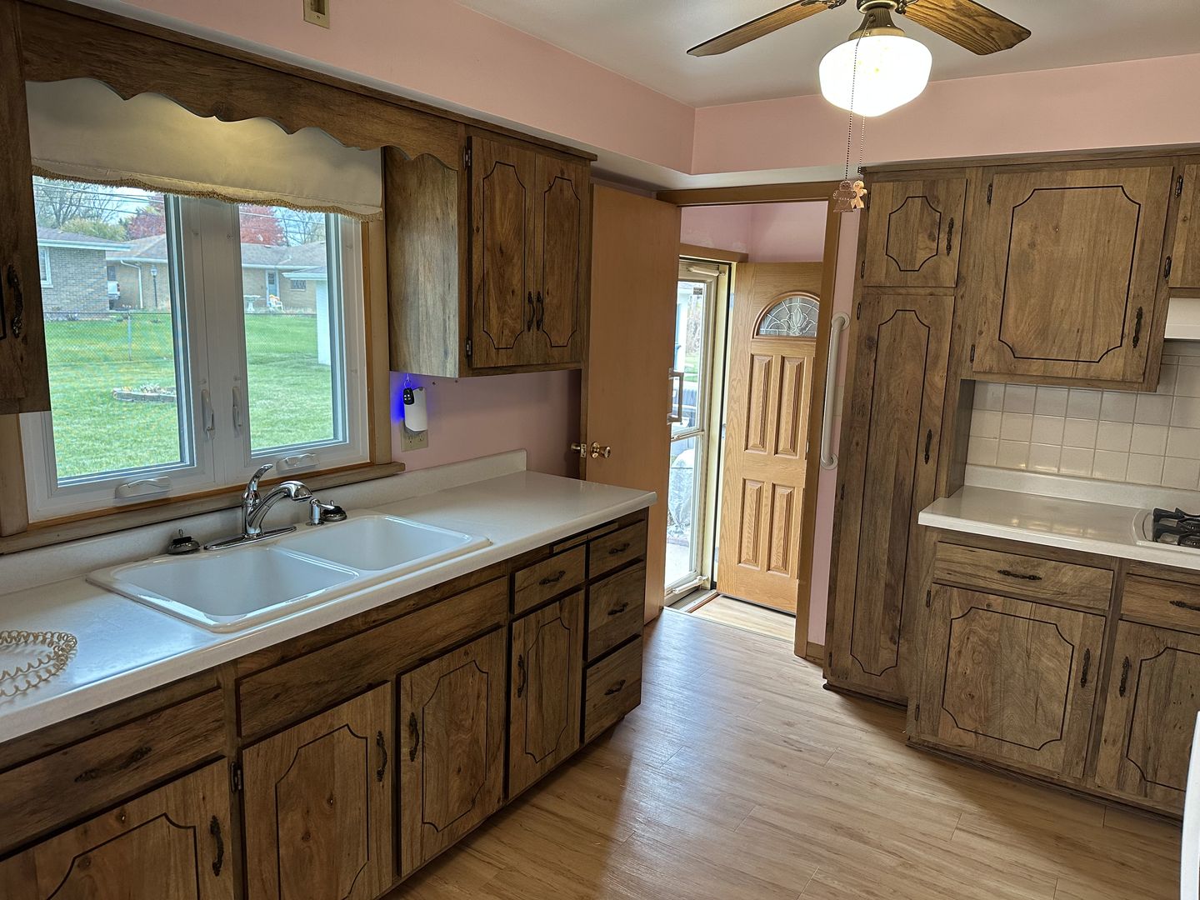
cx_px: 600
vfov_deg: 56.8
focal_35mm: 24
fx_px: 832
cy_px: 450
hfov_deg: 71.6
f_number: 1.78
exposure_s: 1/120
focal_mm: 6.86
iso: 200
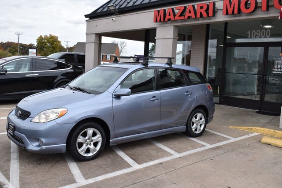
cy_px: 94
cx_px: 141
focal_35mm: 36
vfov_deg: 36.8
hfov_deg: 53.2
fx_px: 282
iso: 200
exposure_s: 1/200
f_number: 6.3
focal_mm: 24
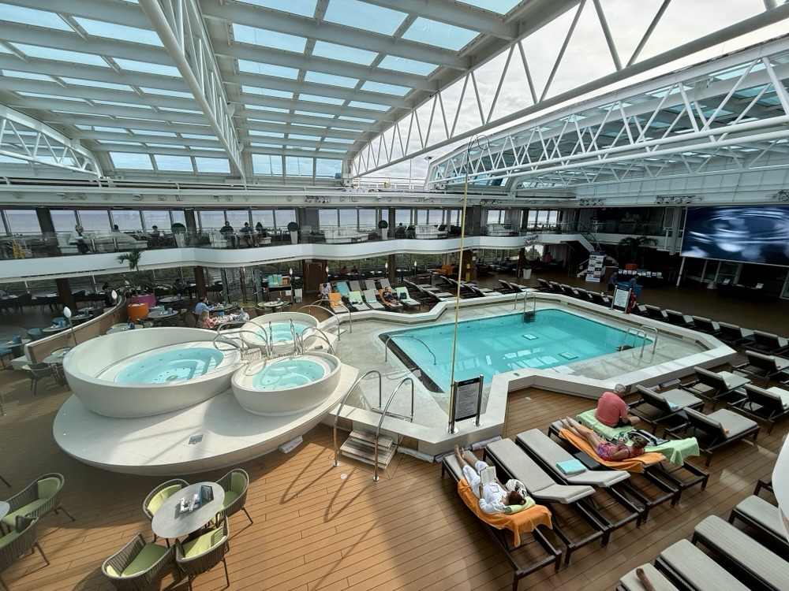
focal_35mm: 14
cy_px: 296
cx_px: 394
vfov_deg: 85.7
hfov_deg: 102.1
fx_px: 319
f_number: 2.2
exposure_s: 1/1068
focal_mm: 2.22
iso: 50
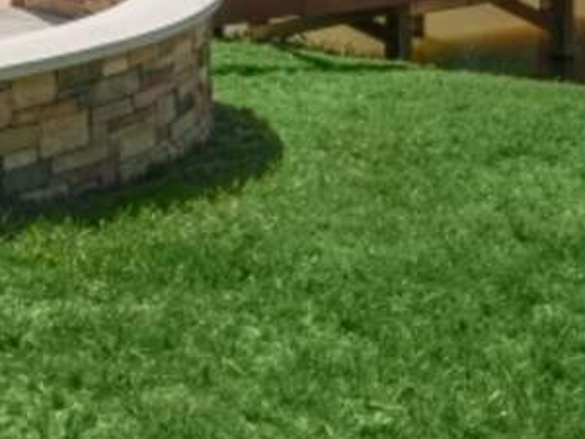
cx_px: 292
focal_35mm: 109
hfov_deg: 18.0
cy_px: -277
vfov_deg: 12.7
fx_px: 1842
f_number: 11
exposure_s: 1/60
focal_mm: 17
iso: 100
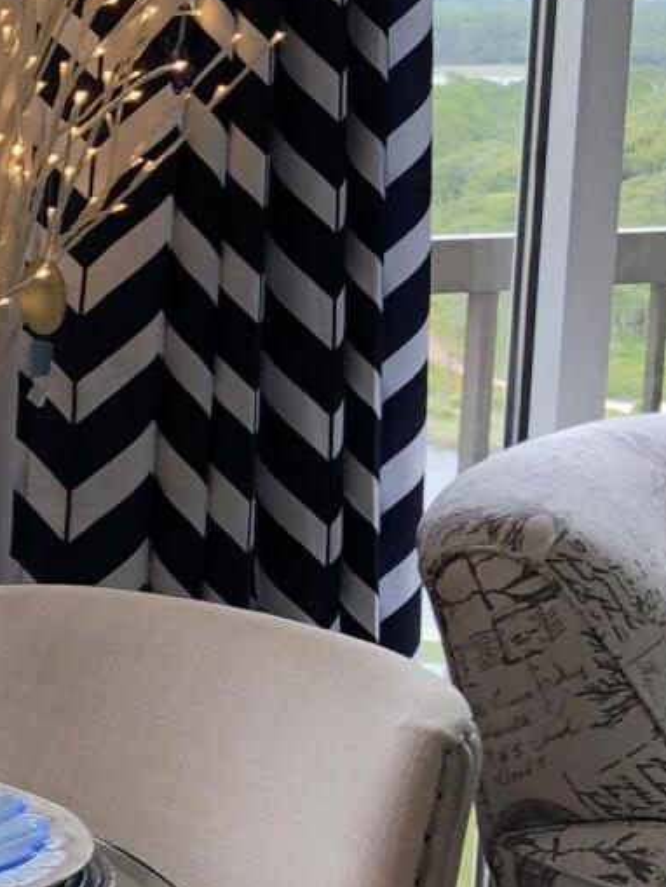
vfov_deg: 17.9
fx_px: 2821
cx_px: -539
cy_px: 434
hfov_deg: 12.3
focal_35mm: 110
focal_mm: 3.99
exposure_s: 1/60
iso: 20
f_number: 1.8
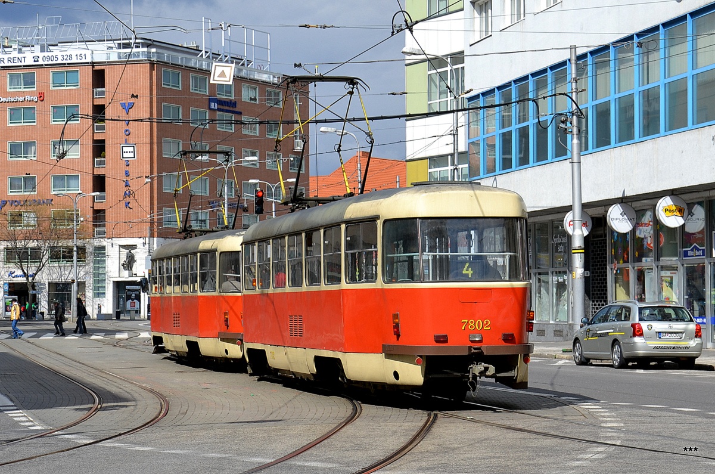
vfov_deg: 21.5
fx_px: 1249
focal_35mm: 63
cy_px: 237
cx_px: 358
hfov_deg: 32.0
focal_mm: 42
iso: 100
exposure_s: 1/250
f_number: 8
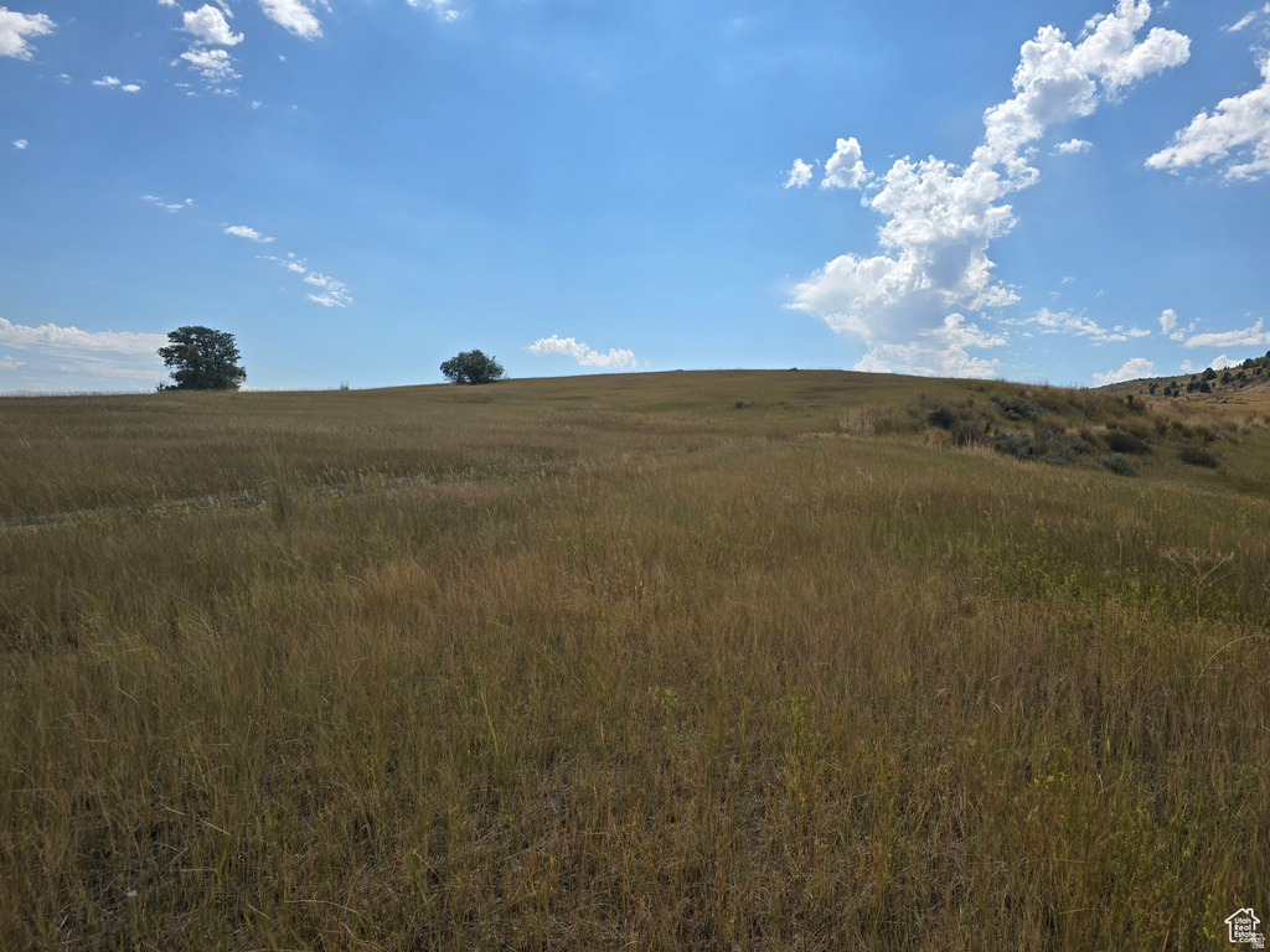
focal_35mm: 23
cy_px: 476
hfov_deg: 73.9
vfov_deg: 58.9
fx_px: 844
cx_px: 635
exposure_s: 1/1208
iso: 12
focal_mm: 6.3
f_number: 1.7
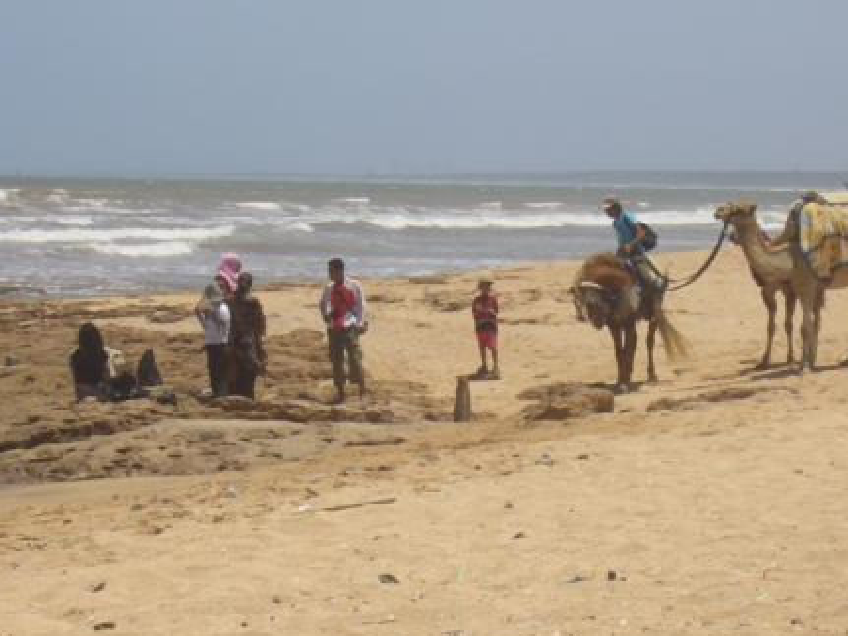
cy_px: 252
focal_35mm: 156
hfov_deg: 12.7
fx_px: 3821
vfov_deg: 9.5
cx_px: 488
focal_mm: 17.4
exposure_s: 1/250
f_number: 7.7
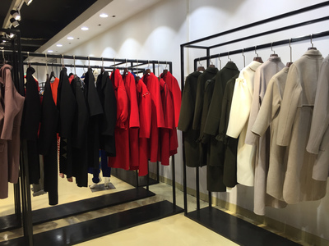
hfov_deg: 61.7
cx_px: 164
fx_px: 276
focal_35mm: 29
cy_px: 123
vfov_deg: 48.2
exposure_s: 1/50
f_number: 2.2
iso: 32
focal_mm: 4.15
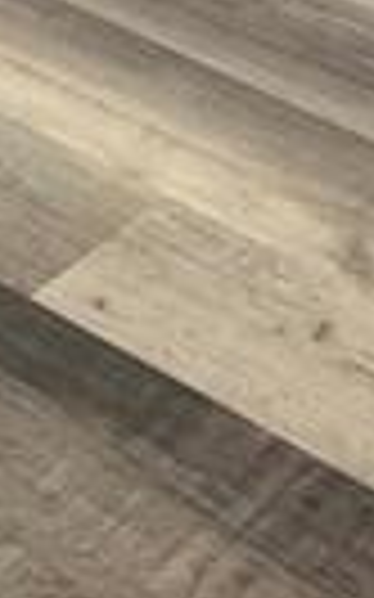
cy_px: -949
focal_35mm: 159
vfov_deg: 10.7
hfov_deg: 8.2
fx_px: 2596
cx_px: 32
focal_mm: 5.7
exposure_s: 1/120
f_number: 1.5
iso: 125
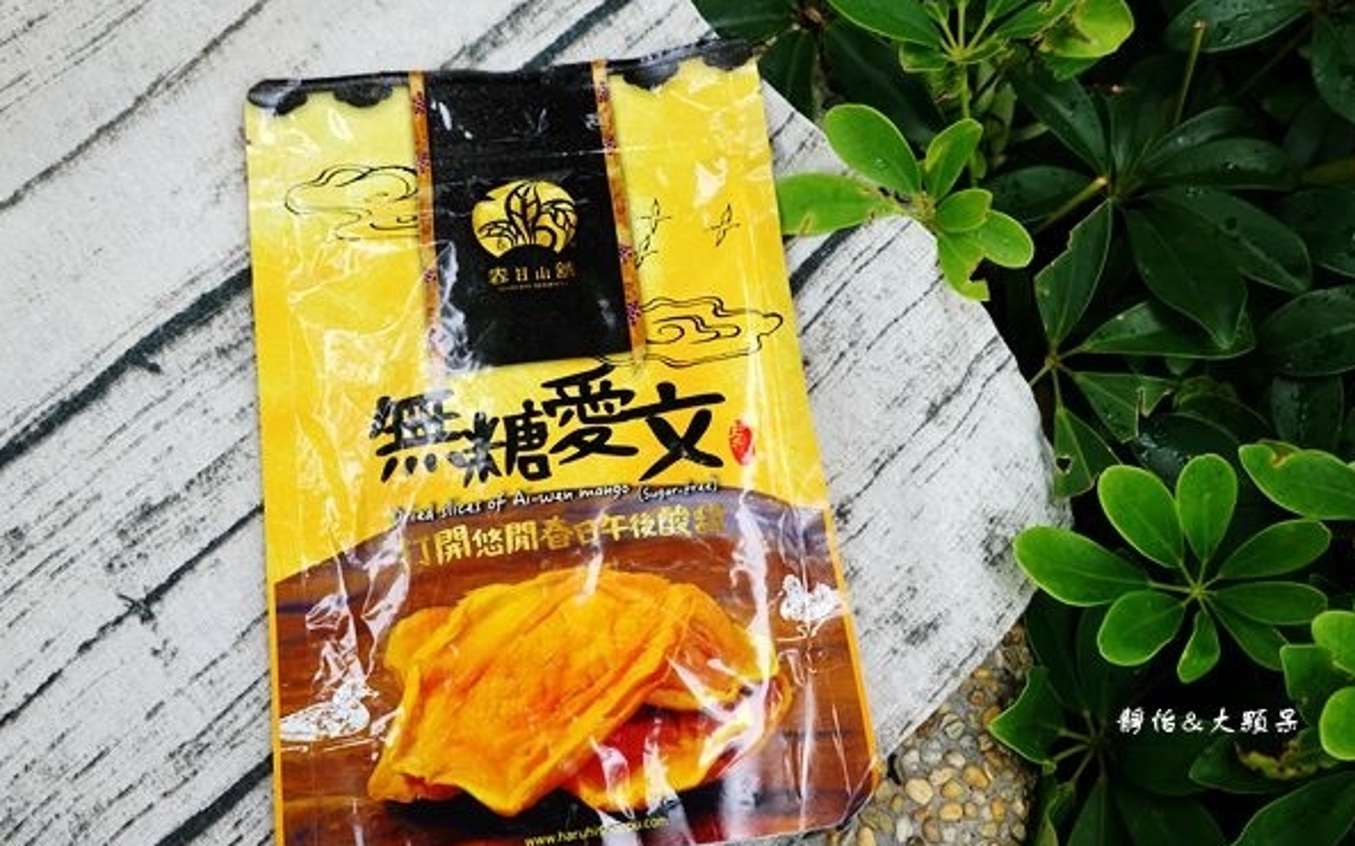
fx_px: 1440
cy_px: 414
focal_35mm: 39
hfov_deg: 50.4
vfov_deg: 32.8
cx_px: 719
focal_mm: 13.03
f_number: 3.5
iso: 125
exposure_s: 1/100
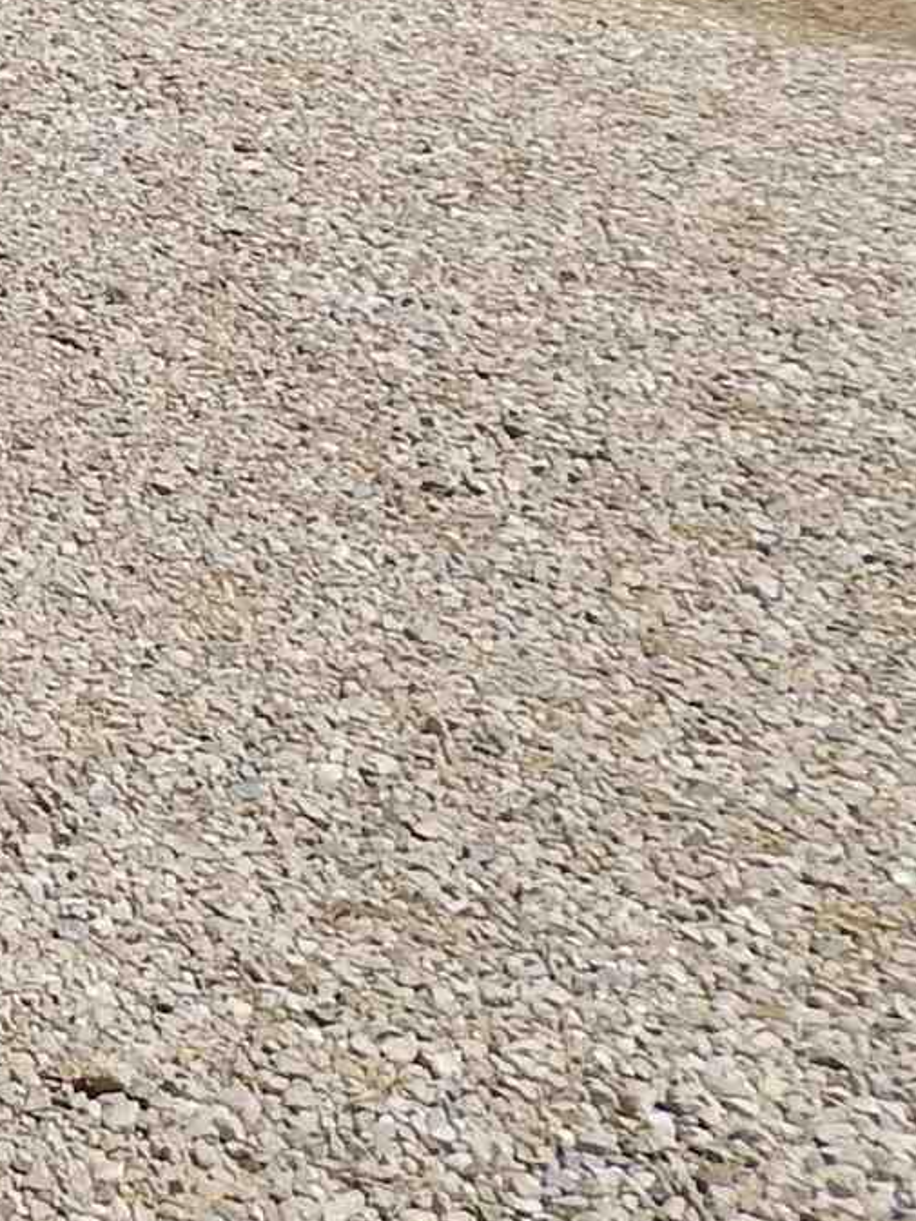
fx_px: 3703
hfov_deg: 12.1
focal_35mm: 105
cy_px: -724
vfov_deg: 16.6
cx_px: -1072
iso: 125
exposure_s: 1/500
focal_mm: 4
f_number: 6
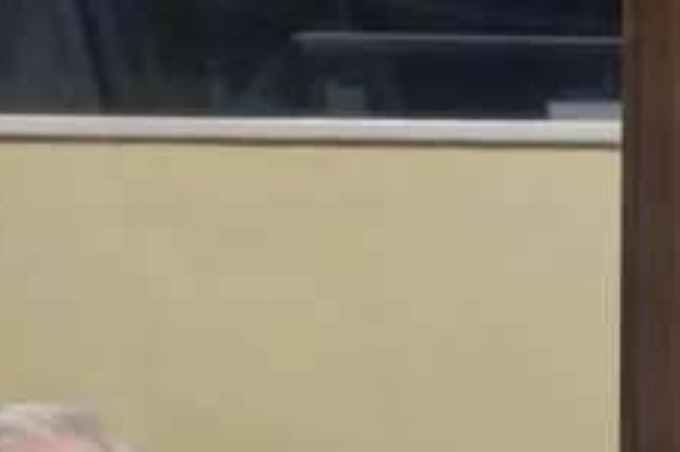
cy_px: 412
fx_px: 12665
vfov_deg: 2.0
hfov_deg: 3.1
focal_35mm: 671
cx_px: 350
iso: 2500
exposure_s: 1/400
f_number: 4
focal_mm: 200
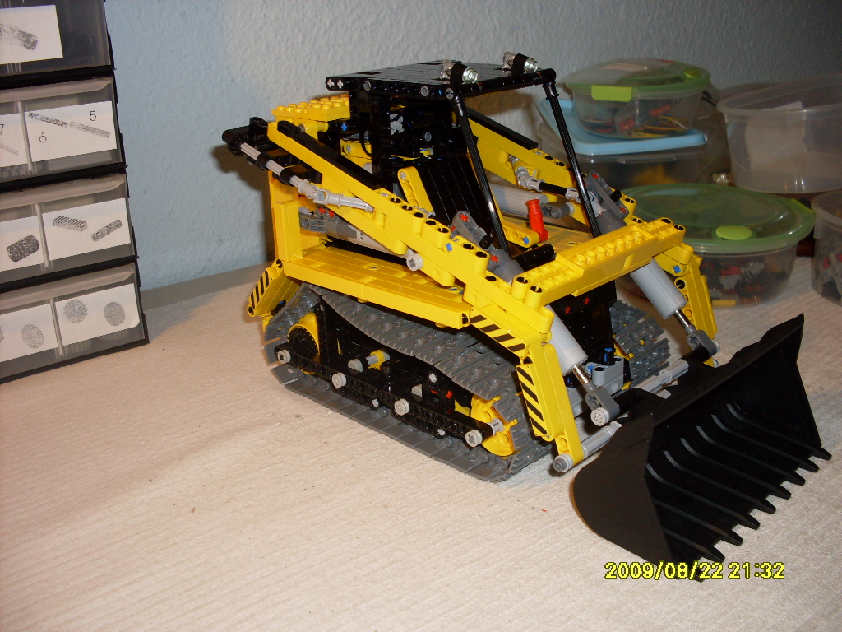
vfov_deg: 37.7
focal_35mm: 38
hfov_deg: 49.0
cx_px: 421
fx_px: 924
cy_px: 316
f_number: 2.8
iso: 100
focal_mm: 6.3
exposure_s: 1/45
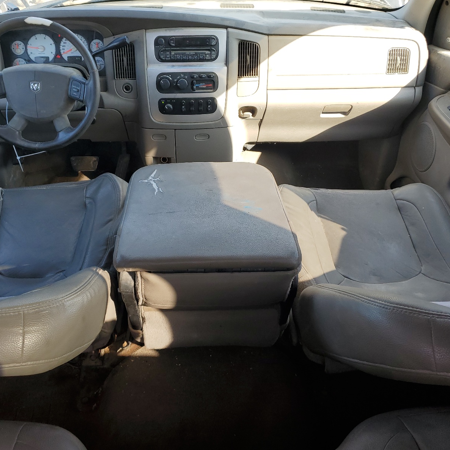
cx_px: 190
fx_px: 456
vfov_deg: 52.5
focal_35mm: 31
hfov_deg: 52.3
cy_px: 225
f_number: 1.5
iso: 50
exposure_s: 1/278
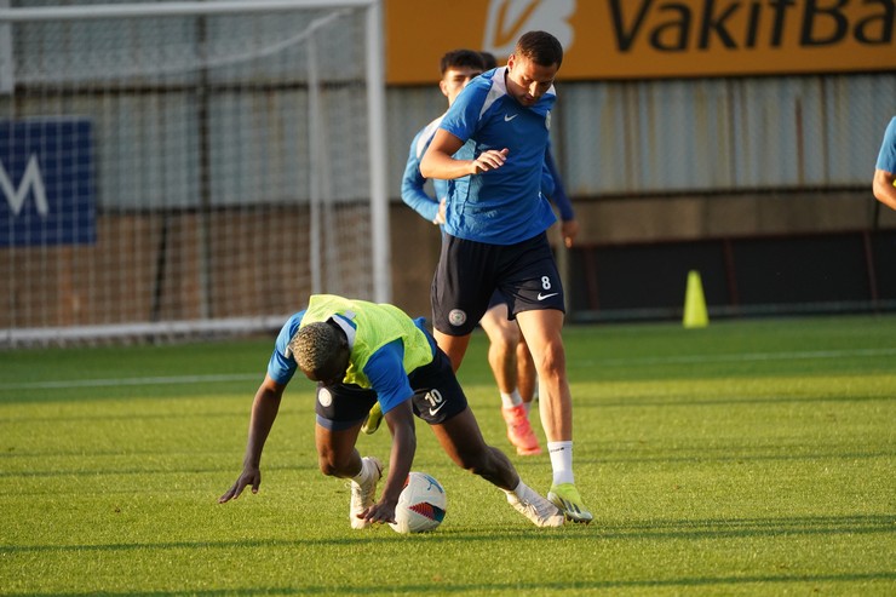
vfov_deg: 3.4
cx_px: 448
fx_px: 9953
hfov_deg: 5.2
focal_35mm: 400
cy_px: 298
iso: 4000
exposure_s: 1/2000
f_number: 5.6
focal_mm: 400
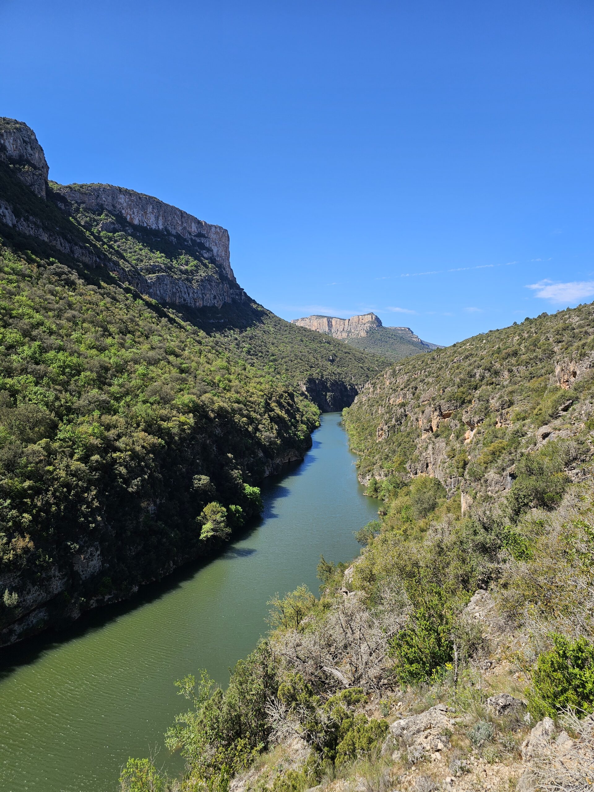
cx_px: 297
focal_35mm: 23
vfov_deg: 73.9
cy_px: 396
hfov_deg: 58.9
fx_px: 526
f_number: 1.7
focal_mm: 6.3
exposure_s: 1/583
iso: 10
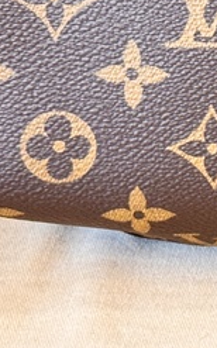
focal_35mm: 208
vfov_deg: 10.0
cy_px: -52
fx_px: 1972
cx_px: 524
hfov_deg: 6.0
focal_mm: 6.76
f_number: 1.78
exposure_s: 1/50
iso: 160
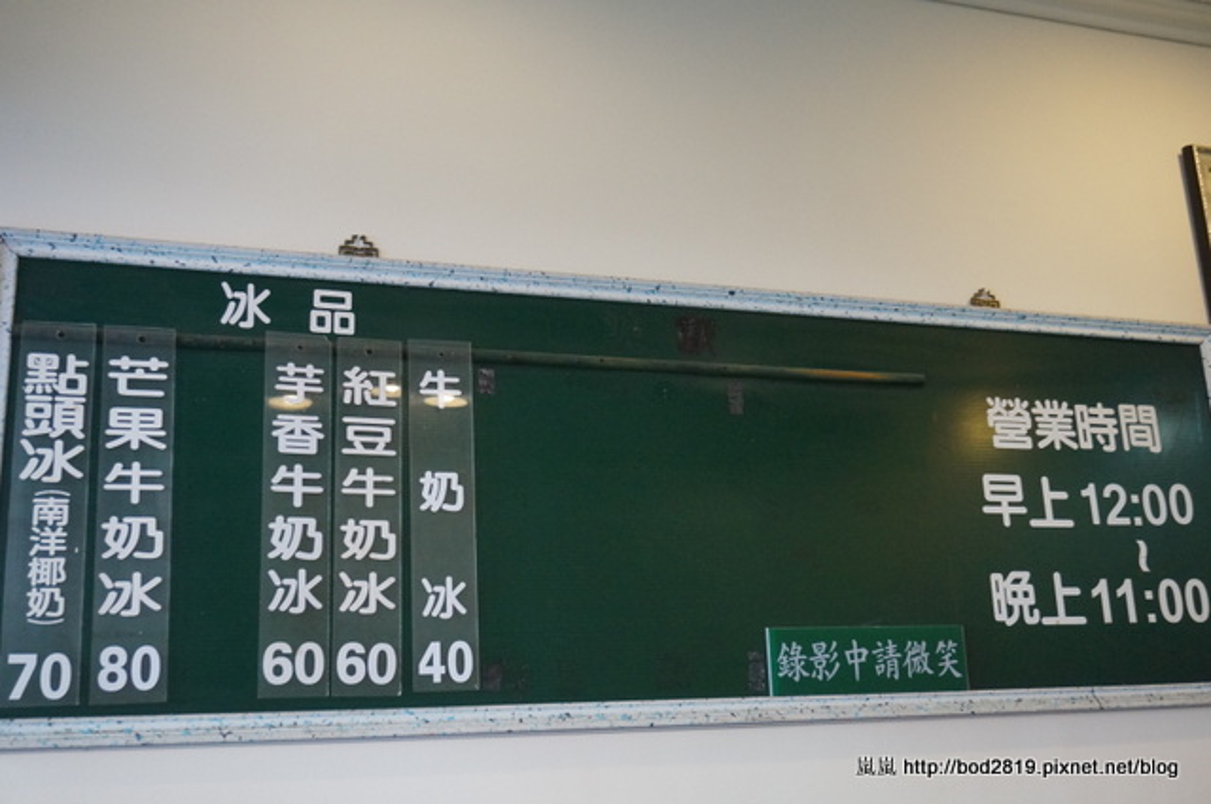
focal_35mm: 38
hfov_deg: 51.3
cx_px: 606
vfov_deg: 35.4
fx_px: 1260
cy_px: 402
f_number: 4.5
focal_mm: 25
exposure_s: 1/160
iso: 2000
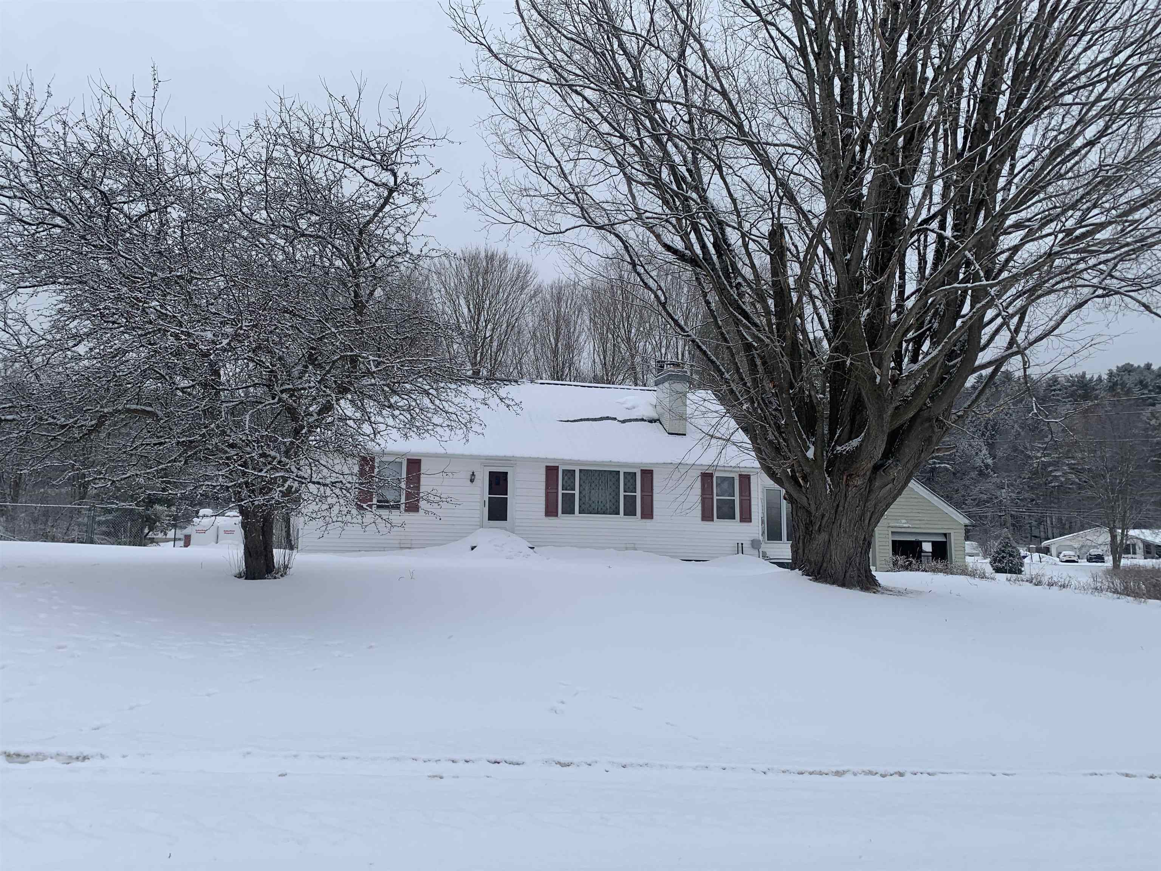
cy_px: 436
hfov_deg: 67.3
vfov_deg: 53.1
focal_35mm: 26
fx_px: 872
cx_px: 580
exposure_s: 1/692
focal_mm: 4.25
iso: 25
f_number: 1.8
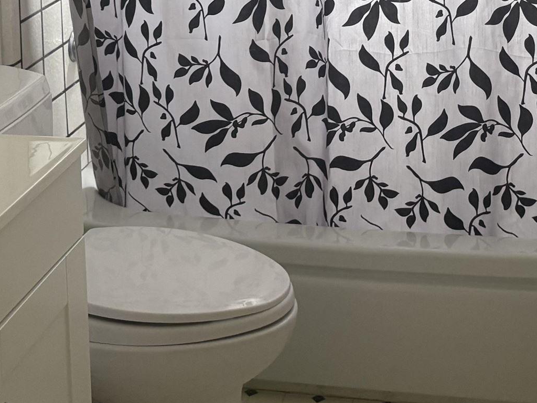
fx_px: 1210
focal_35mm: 78
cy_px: -169
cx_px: 301
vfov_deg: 17.3
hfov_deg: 25.0
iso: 125
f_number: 1.6
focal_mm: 5.96
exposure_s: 1/61
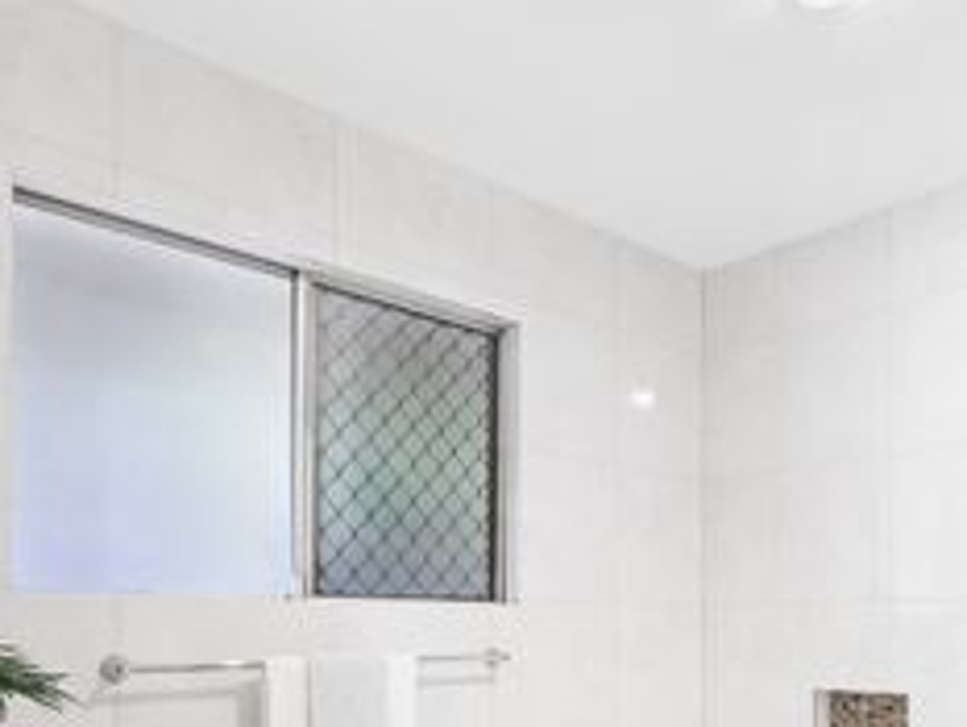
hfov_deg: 54.4
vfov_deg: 42.0
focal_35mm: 31
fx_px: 866
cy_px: 646
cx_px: 772
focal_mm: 16
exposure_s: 1/3
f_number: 7.1
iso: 800
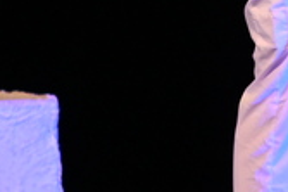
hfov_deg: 1.8
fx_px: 9175
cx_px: 345
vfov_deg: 1.2
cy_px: -303
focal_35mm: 1148
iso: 4000
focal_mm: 160
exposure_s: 1/160
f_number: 2.8
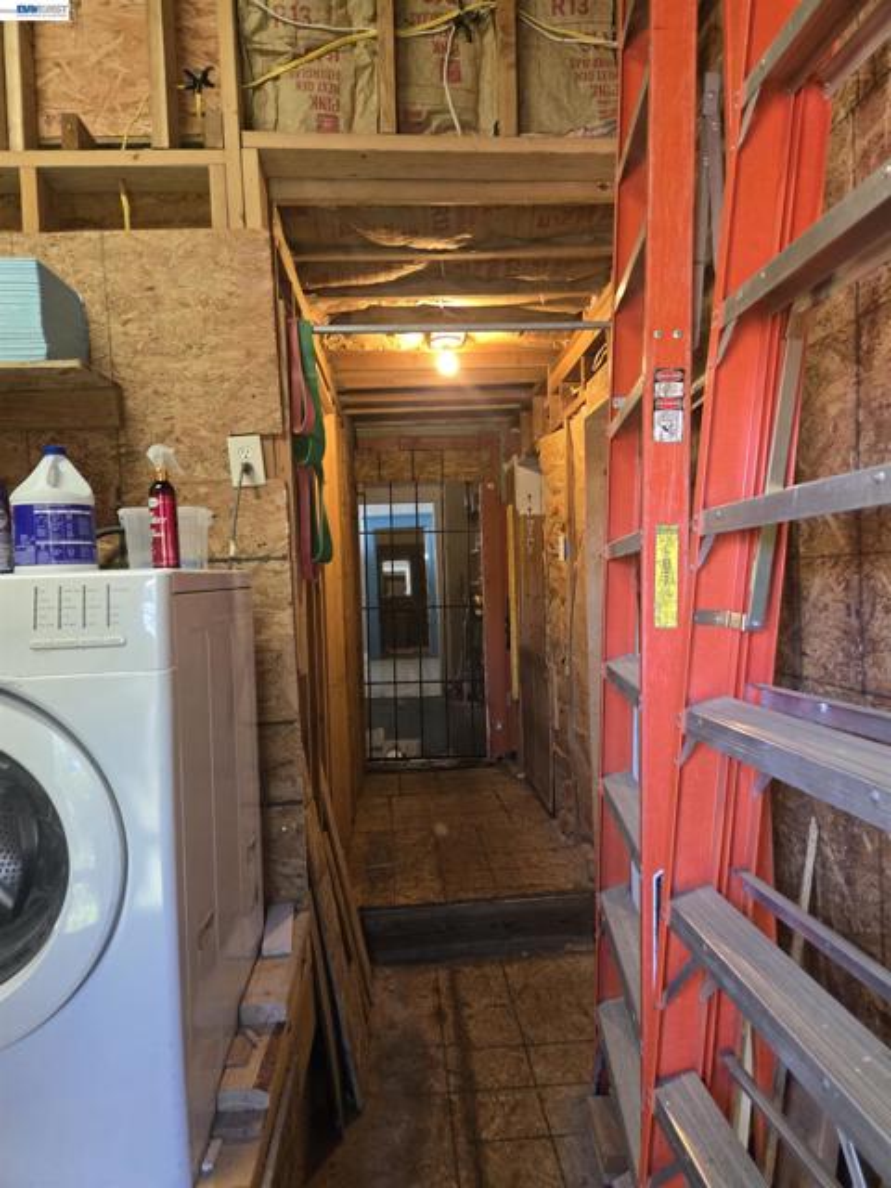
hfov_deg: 58.9
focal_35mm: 23
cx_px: 446
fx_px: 789
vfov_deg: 73.9
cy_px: 594
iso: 640
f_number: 1.8
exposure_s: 1/120
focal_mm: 5.4
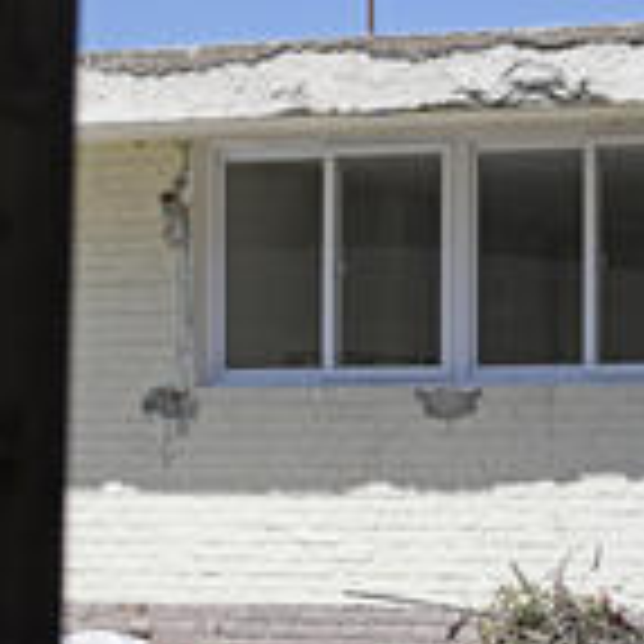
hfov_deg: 11.7
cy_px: 563
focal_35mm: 149
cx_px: 311
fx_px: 3136
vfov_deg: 11.7
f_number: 2.8
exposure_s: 1/4000
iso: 160
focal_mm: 50
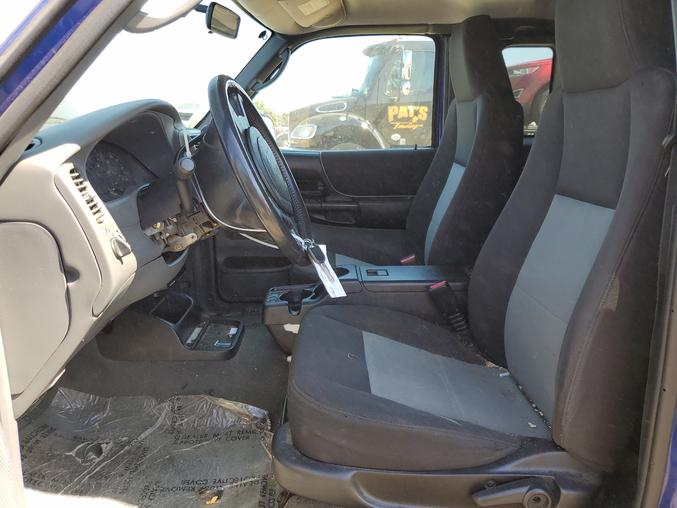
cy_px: 254
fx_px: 508
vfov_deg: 53.1
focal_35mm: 26
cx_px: 338
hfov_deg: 67.3
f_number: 1.5
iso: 50
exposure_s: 1/278
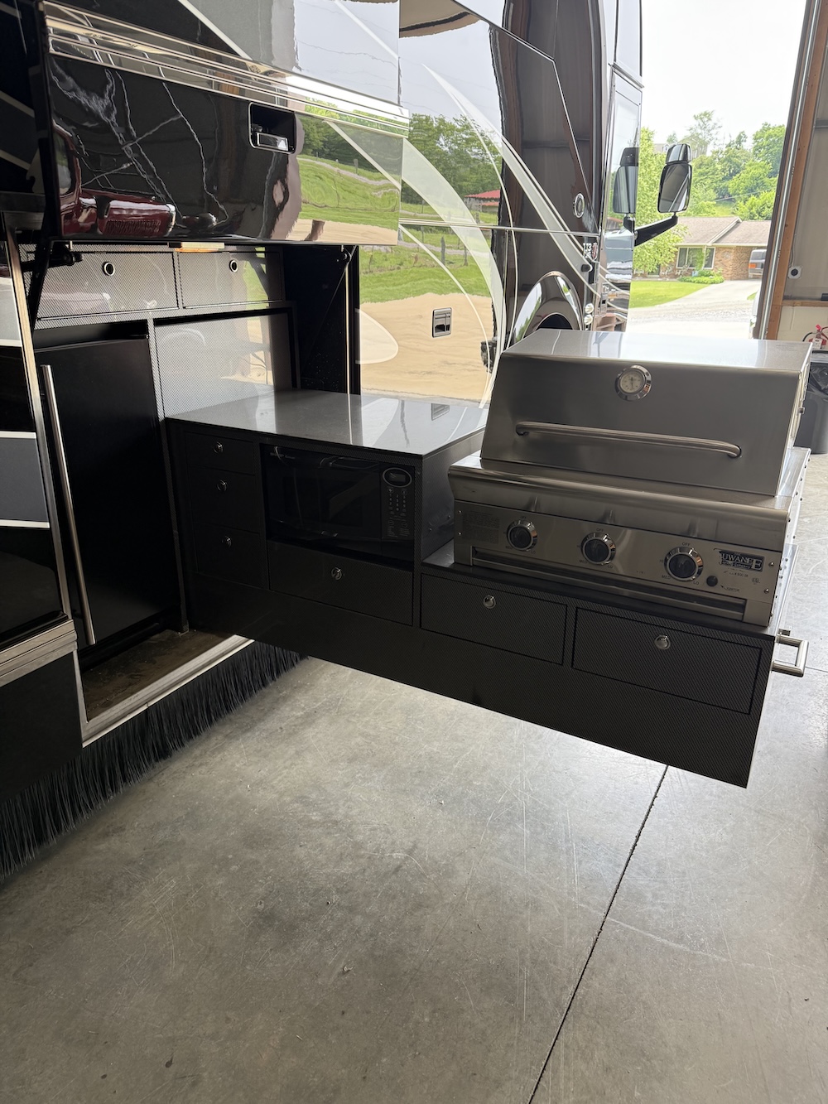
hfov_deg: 56.8
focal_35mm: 24
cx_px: 414
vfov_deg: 71.6
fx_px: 765
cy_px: 552
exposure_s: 1/181
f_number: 1.78
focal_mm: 6.76
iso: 100
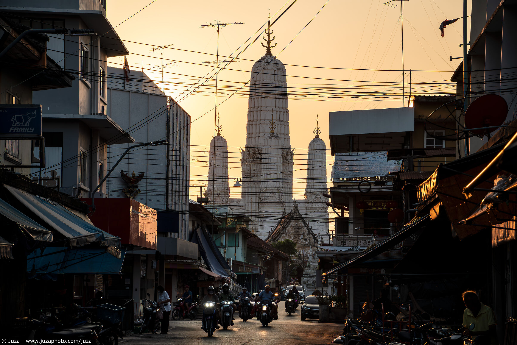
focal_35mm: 122
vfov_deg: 11.2
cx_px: 258
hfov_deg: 16.8
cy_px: 172
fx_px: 1752
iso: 400
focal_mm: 122
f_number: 11
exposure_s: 1/400
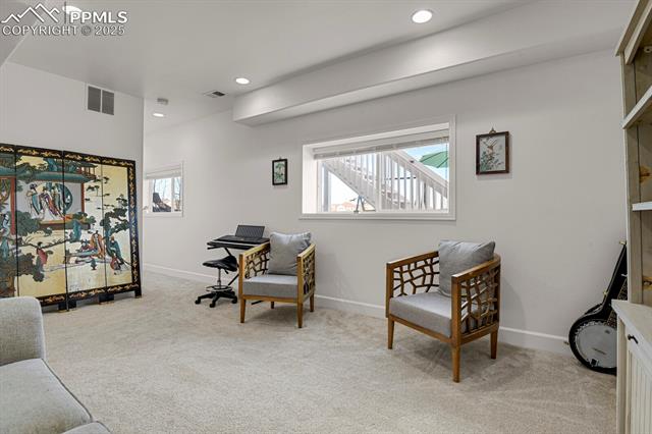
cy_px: 217
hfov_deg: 93.3
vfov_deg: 70.4
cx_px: 326
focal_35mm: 17
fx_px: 308
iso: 250
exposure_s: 1.6
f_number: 8
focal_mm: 17
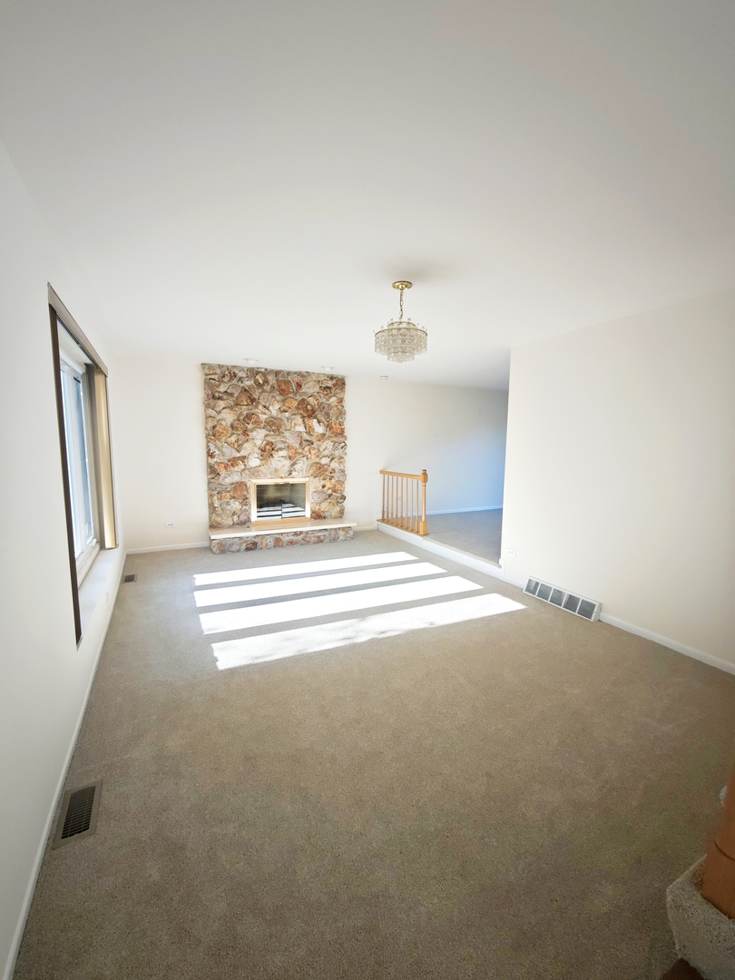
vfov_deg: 102.1
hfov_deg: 85.7
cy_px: 490
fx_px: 396
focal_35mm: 14
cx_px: 368
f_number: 2.2
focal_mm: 2.16
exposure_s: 1/120
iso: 50
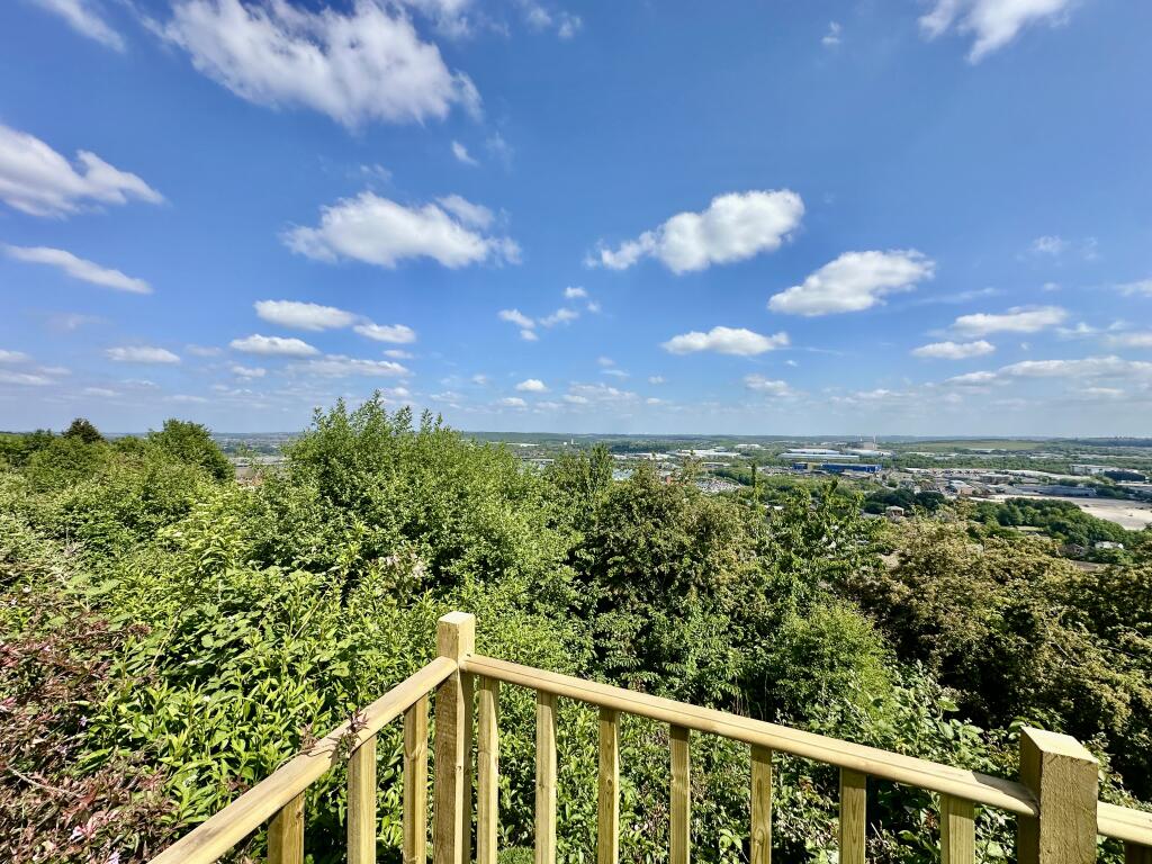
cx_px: 576
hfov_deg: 102.1
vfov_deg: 85.7
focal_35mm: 14
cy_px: 432
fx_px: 466
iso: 50
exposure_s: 1/2353
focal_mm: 2.22
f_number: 2.2
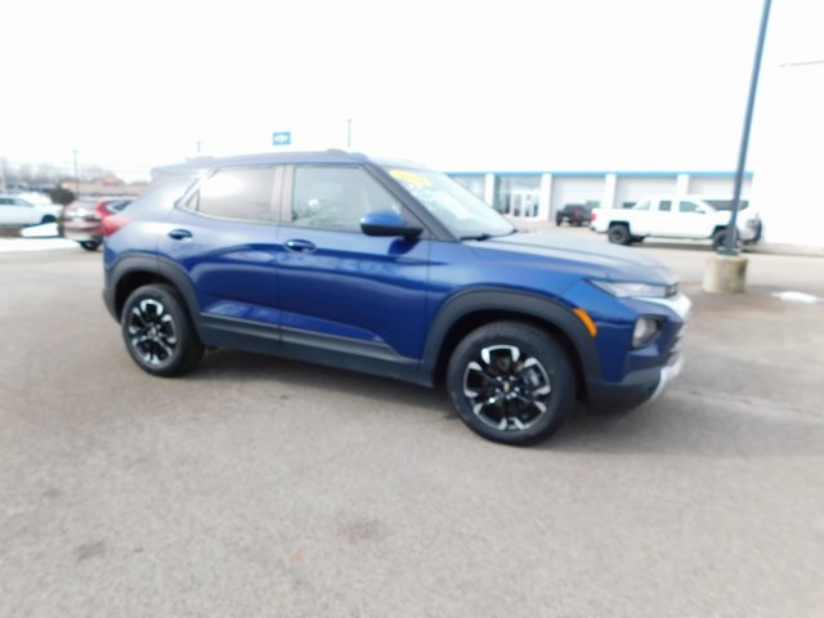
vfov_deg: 58.9
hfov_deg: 73.9
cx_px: 412
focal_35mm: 23
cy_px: 309
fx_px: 547
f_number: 3
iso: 125
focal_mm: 4
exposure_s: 1/500
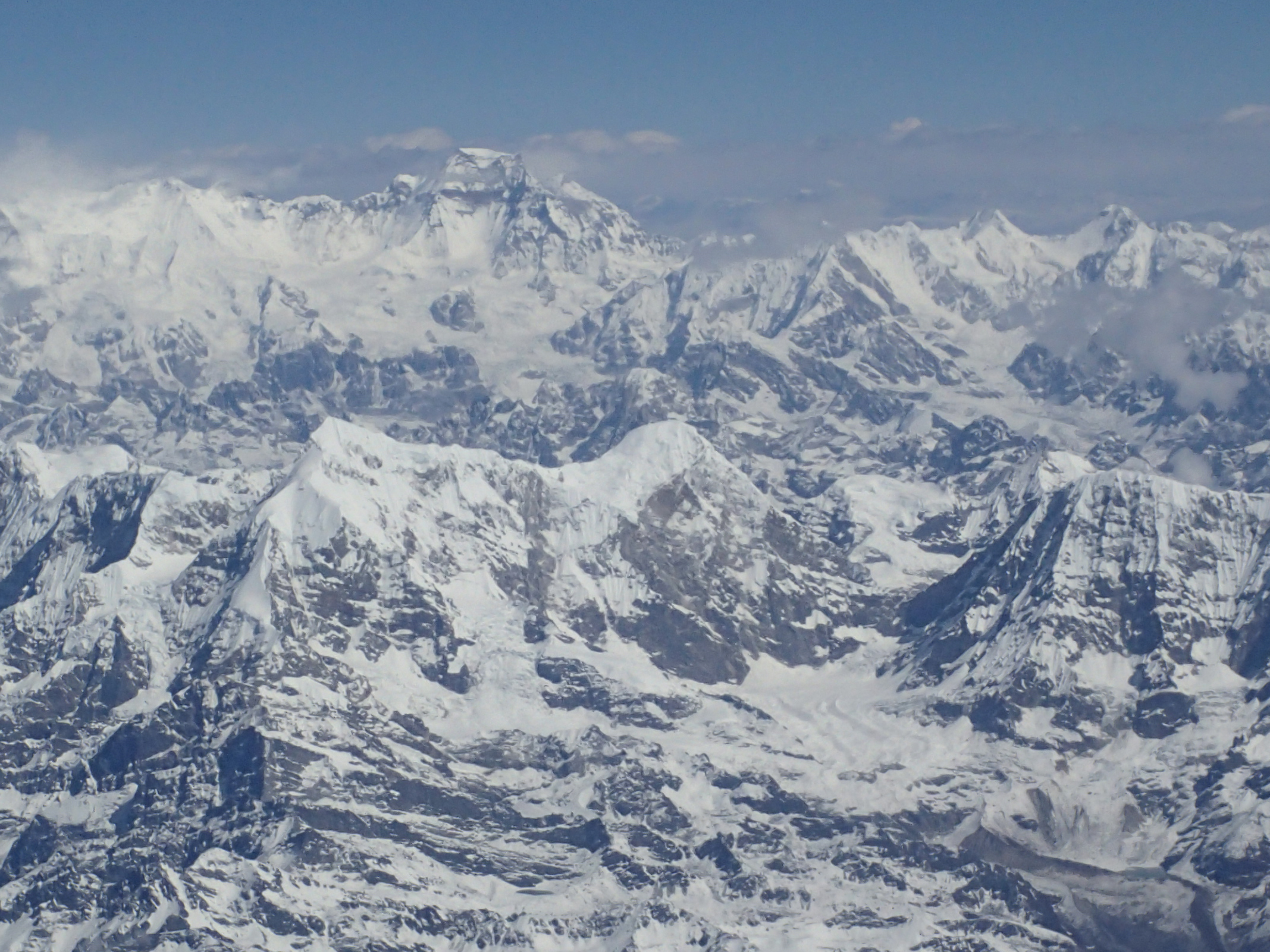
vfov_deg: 9.4
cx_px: 537
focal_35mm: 158
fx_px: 5796
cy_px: 608
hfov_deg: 12.5
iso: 200
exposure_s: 1/320
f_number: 18
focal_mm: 15.41
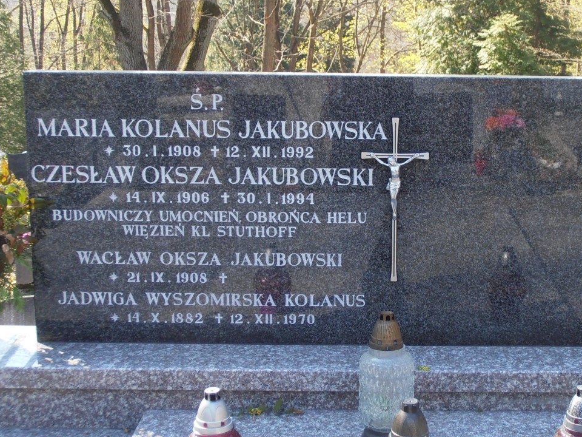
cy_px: 190
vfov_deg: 22.2
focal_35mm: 66
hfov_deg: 29.2
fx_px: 1110
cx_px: 393
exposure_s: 1/80
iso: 80
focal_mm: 7.87
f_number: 4.2
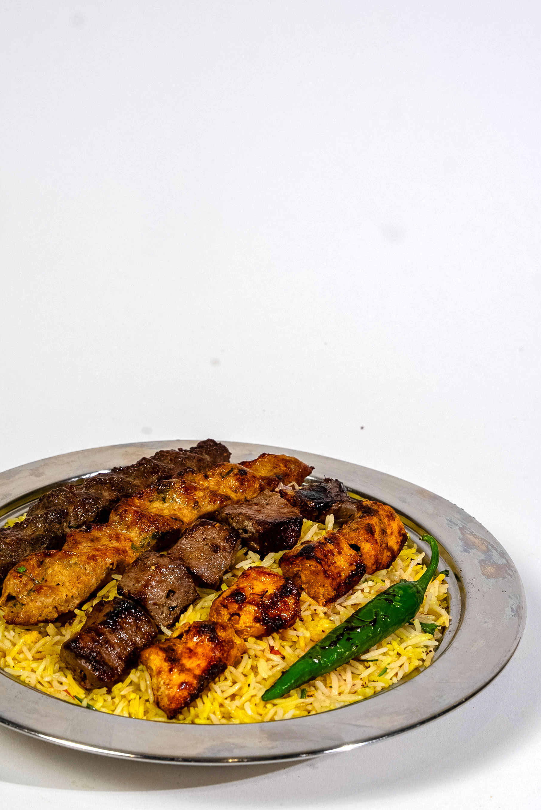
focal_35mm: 96
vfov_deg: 21.2
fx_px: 2161
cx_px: 179
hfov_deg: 14.2
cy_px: 503
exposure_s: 1/100
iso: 640
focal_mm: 61
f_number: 8
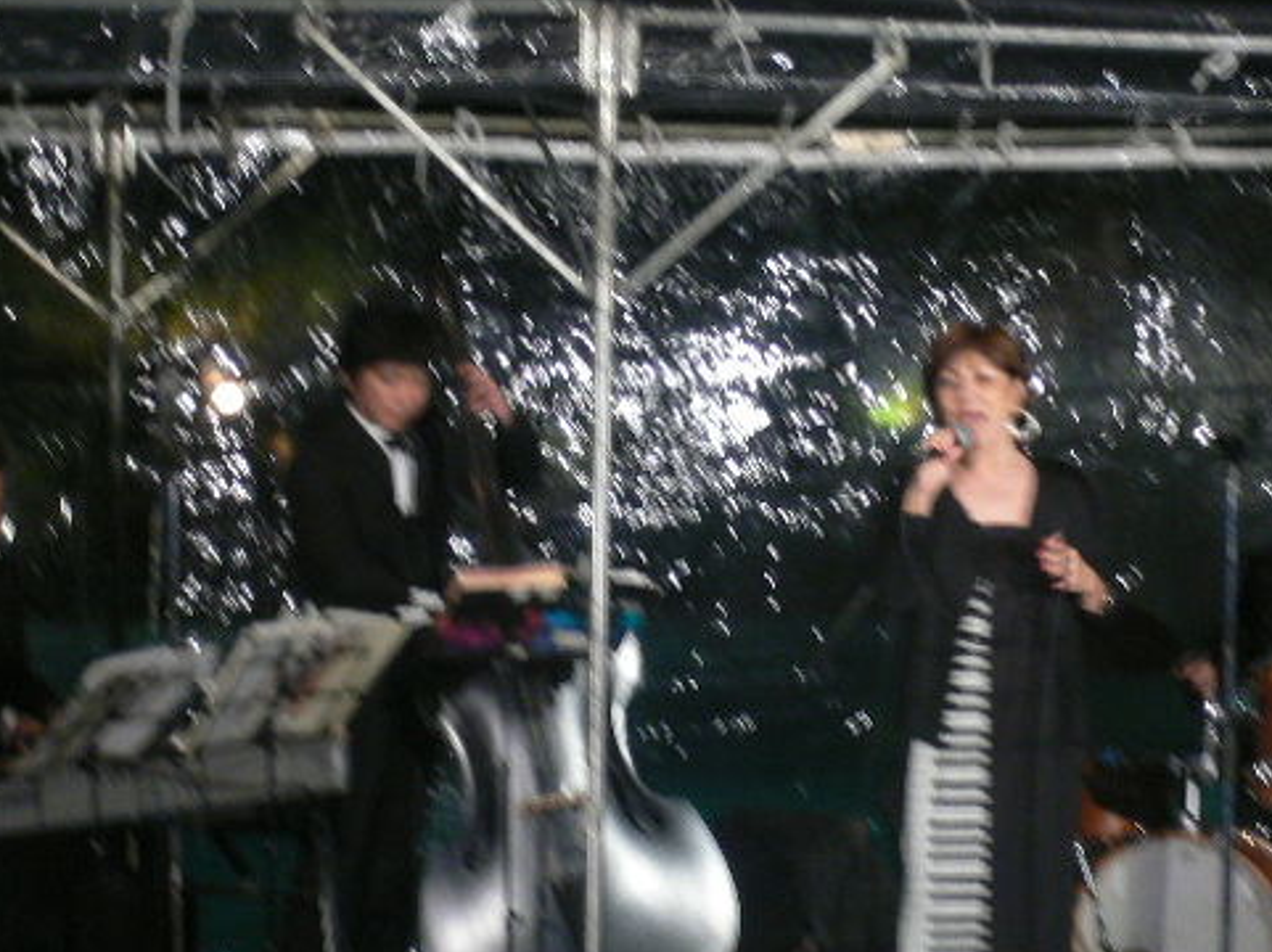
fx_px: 5214
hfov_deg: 13.9
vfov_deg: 10.4
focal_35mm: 142
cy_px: 565
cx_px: 756
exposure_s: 1/8
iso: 200
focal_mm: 17.4
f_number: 5
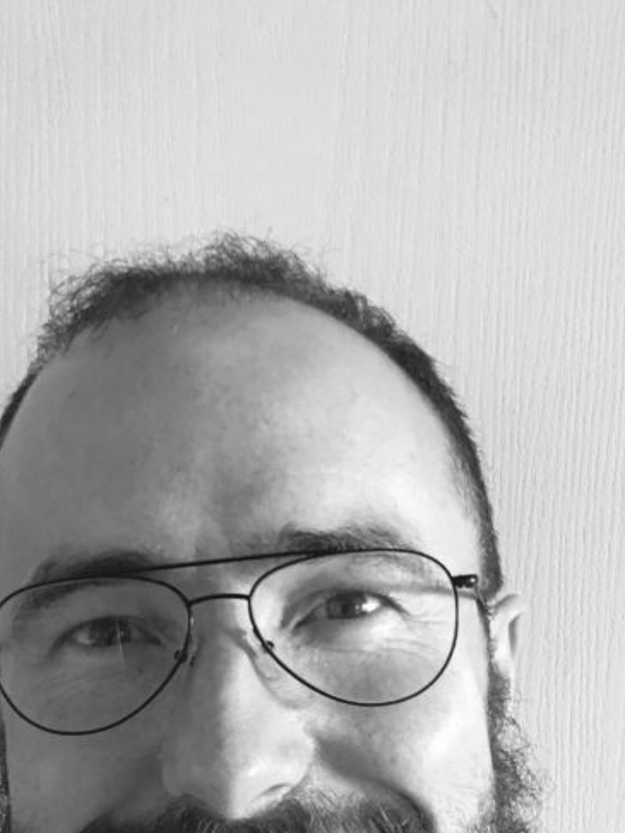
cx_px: 295
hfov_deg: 24.0
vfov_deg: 29.5
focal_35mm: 61
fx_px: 1469
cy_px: 842
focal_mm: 4.15
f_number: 2.2
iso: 200
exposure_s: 1/15
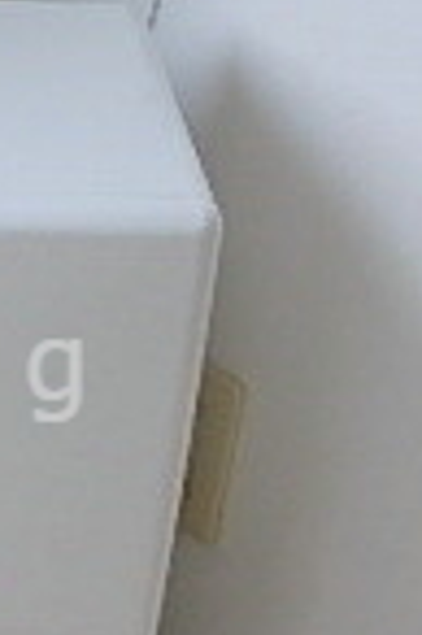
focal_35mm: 96
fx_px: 1692
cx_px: -191
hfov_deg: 13.5
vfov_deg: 21.2
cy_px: 370
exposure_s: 1/60
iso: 200
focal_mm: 3.7
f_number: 3.5
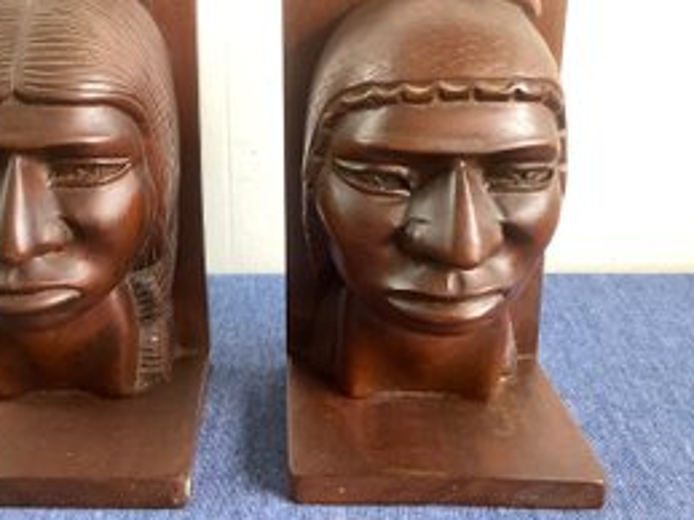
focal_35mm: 41
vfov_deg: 34.9
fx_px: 822
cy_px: 194
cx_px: 248
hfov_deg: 45.3
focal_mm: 3.3
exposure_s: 1/50
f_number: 2.4
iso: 125
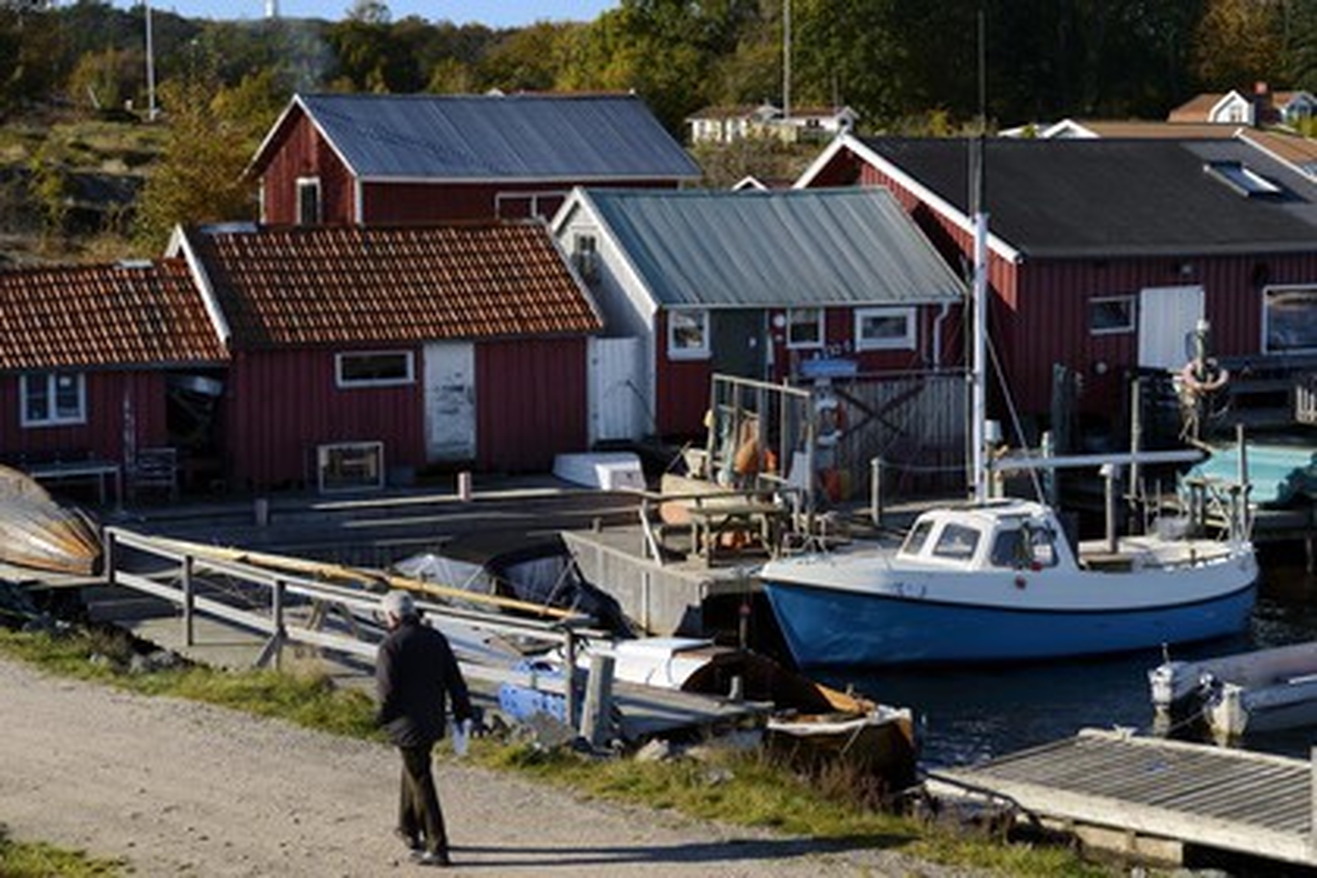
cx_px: 658
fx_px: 2561
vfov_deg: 19.5
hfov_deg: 28.8
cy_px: 439
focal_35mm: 70
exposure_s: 1/400
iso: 200
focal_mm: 70
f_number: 7.1
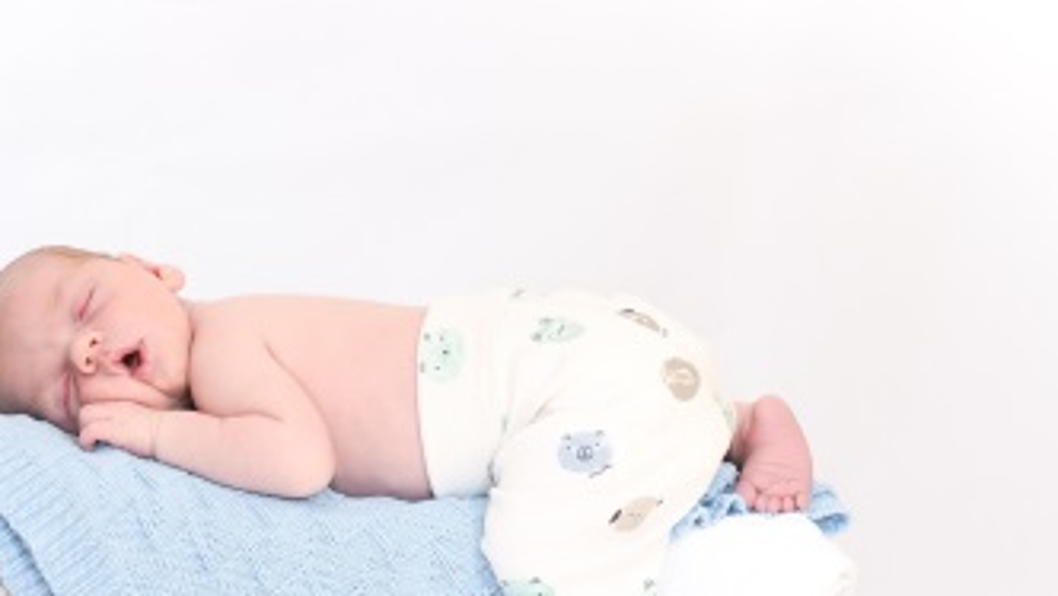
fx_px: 4518
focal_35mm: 161
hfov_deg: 13.3
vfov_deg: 7.5
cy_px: 577
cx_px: 287
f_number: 5
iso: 800
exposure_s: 1/100
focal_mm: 85
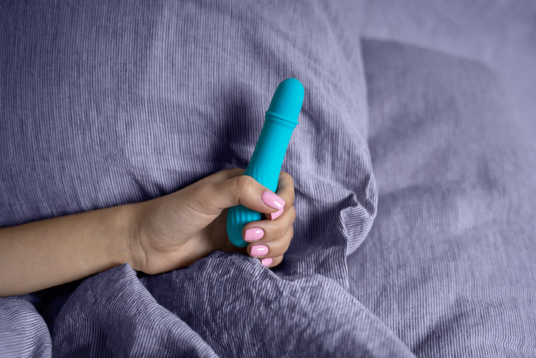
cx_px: 268
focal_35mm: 42
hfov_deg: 46.4
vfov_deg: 31.9
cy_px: 179
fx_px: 625
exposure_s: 1/125
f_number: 3.2
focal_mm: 42
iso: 160
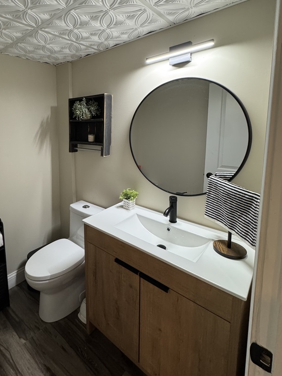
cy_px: 150
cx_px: 95
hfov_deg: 66.9
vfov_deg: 83.6
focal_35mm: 19
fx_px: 206
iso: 320
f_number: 2.2
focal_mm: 2.22
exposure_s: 1/60
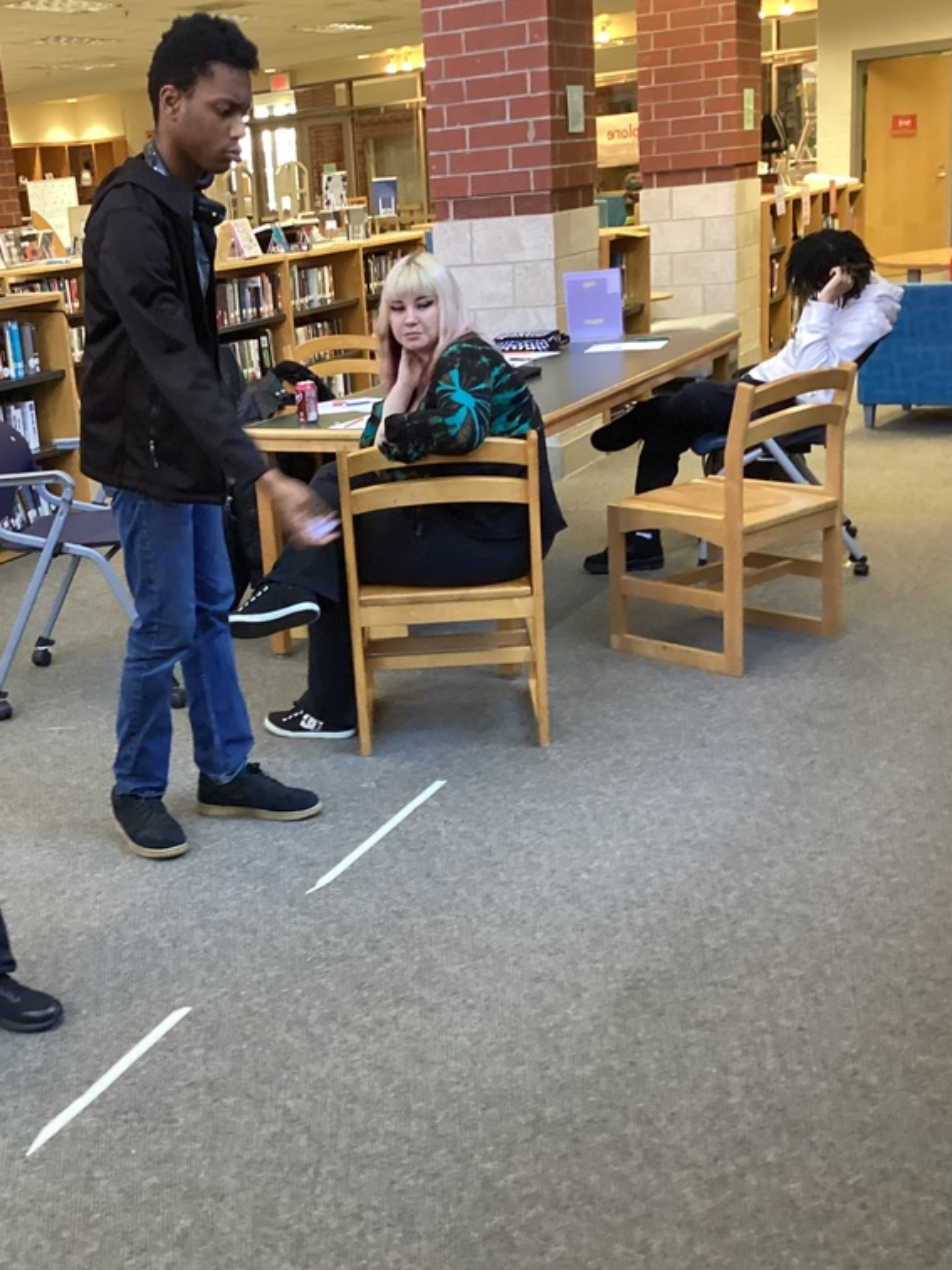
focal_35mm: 42
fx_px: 1540
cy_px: 638
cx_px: 292
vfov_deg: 44.8
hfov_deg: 33.9
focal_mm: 3.3
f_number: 2.4
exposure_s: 1/60
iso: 250
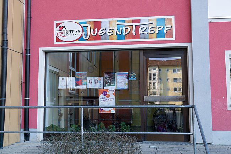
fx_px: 270
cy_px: 77
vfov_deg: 31.9
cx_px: 116
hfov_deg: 46.4
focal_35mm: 42
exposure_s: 1/160
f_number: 4
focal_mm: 42
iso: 250
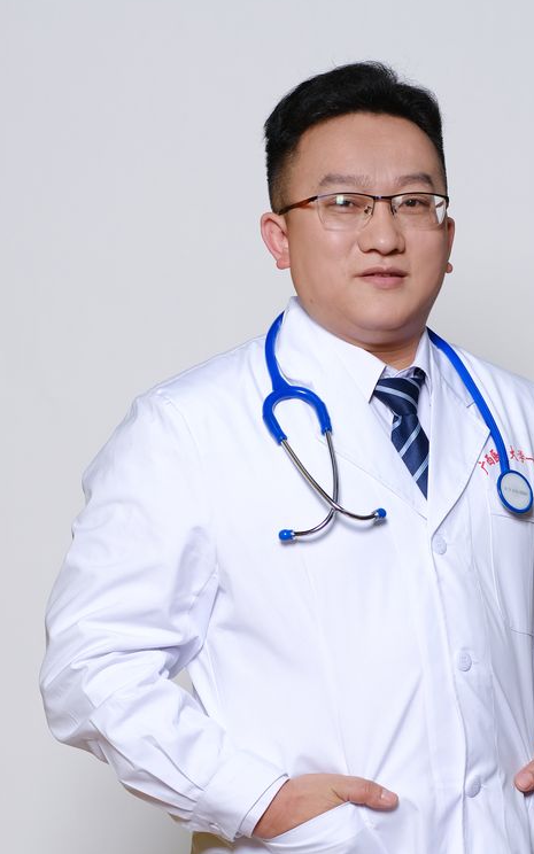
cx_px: 346
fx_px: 3213
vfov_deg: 15.1
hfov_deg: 9.5
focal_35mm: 138
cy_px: 654
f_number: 4
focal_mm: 56
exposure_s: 1/160
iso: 250
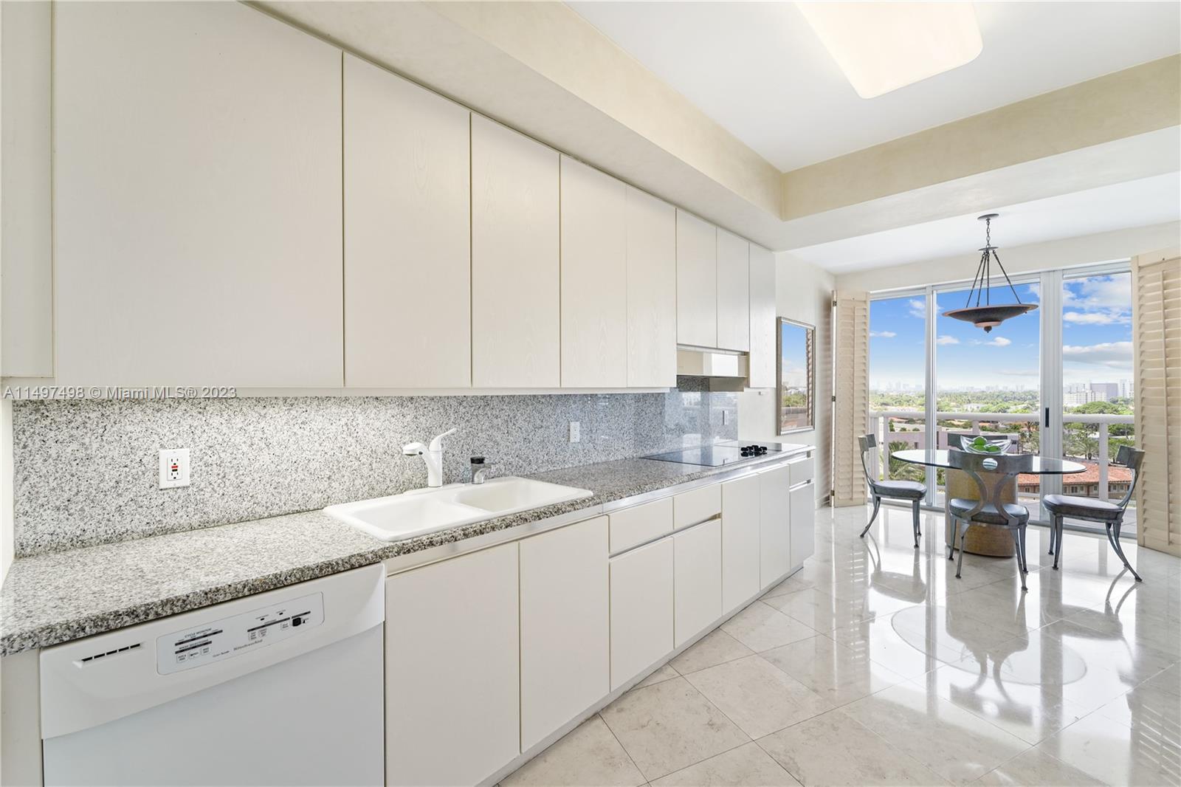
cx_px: 590
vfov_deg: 81.2
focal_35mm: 14
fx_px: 459
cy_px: 394
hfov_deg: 104.3
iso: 100
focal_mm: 14
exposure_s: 1/13
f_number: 8
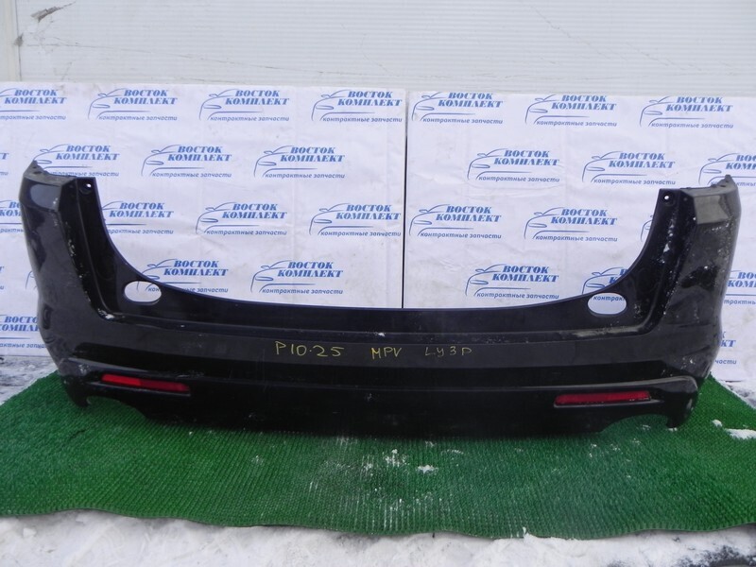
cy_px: 284
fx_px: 633
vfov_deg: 48.2
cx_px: 378
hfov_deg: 61.7
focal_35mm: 29
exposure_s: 1/43
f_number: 2.8
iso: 160
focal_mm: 5.2
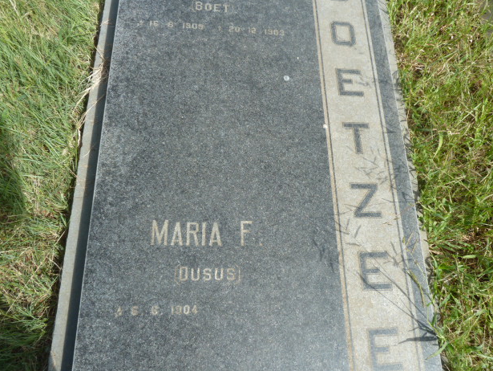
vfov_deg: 53.1
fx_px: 371
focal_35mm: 26
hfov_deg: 67.3
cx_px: 248
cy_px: 186
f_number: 4
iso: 80
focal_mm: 4.1
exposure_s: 1/250
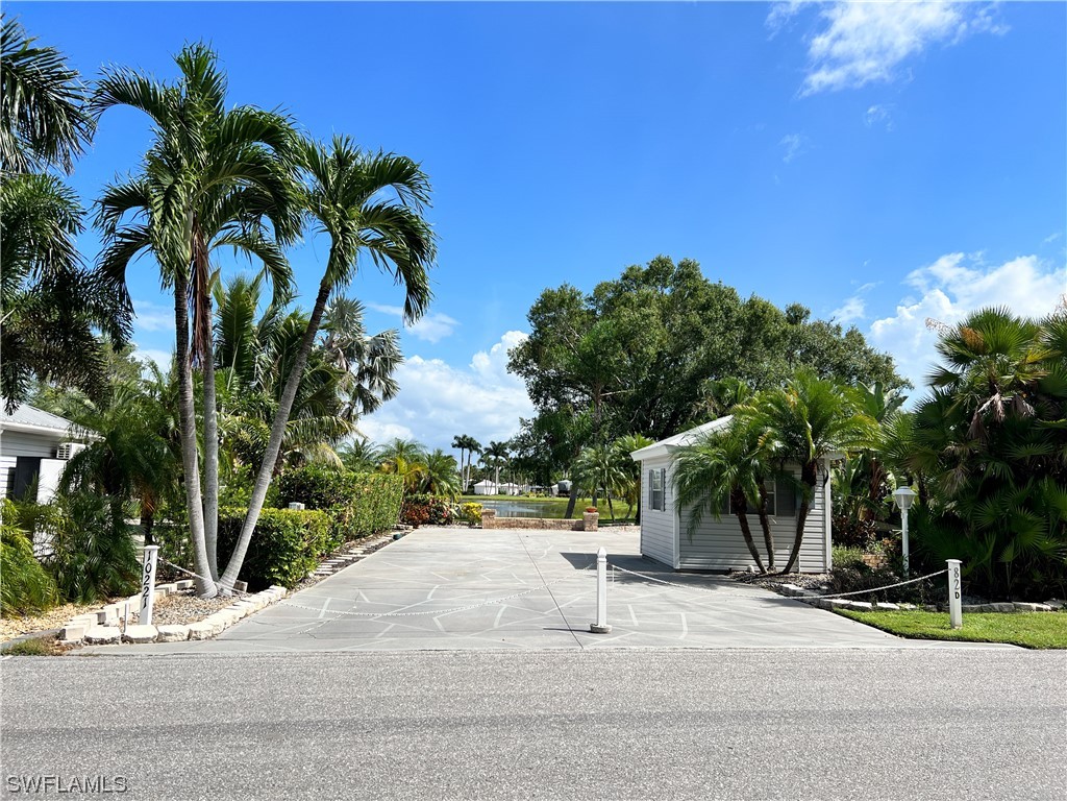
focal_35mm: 26
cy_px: 400
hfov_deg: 67.3
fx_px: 801
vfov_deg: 53.1
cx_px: 534
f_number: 1.5
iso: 50
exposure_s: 1/4831
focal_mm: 5.7
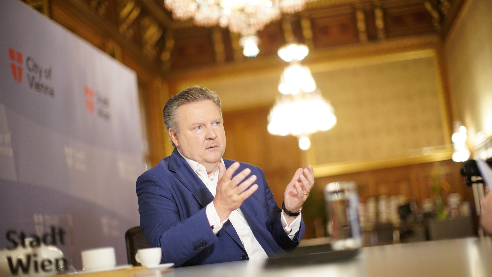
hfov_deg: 39.2
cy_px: 134
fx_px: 691
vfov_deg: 22.6
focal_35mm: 53
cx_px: 249
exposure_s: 1/400
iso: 1250
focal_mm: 50
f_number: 1.3
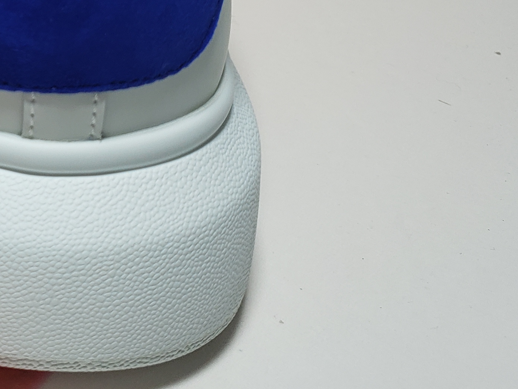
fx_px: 1138
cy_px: -69
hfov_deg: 22.8
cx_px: -159
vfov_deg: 18.5
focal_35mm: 76
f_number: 1.5
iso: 50
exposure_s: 1/553
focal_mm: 4.3
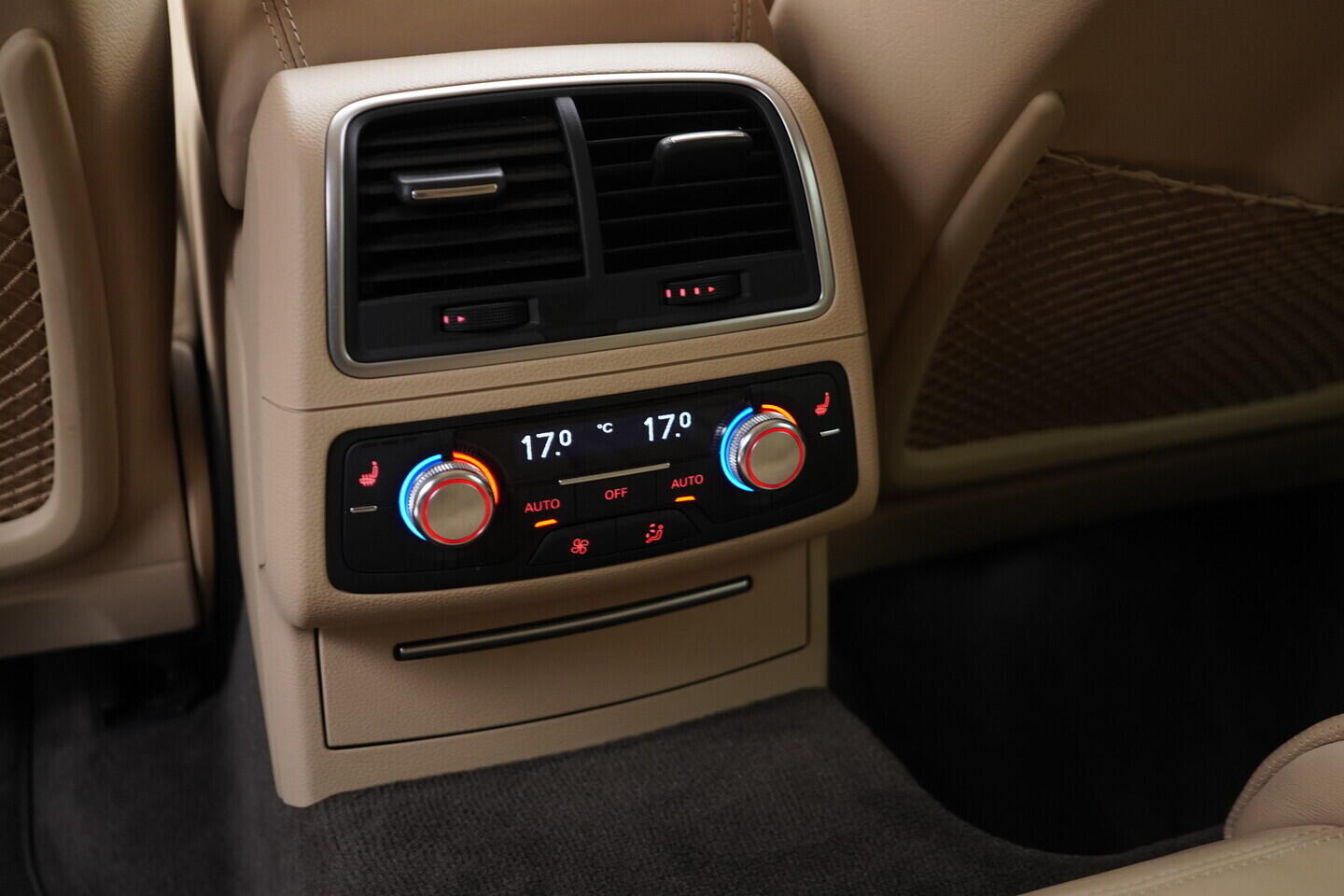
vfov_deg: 36.9
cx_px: 672
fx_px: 1344
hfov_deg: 53.1
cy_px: 448
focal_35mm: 36
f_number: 2.8
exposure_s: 1/40
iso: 640
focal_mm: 24
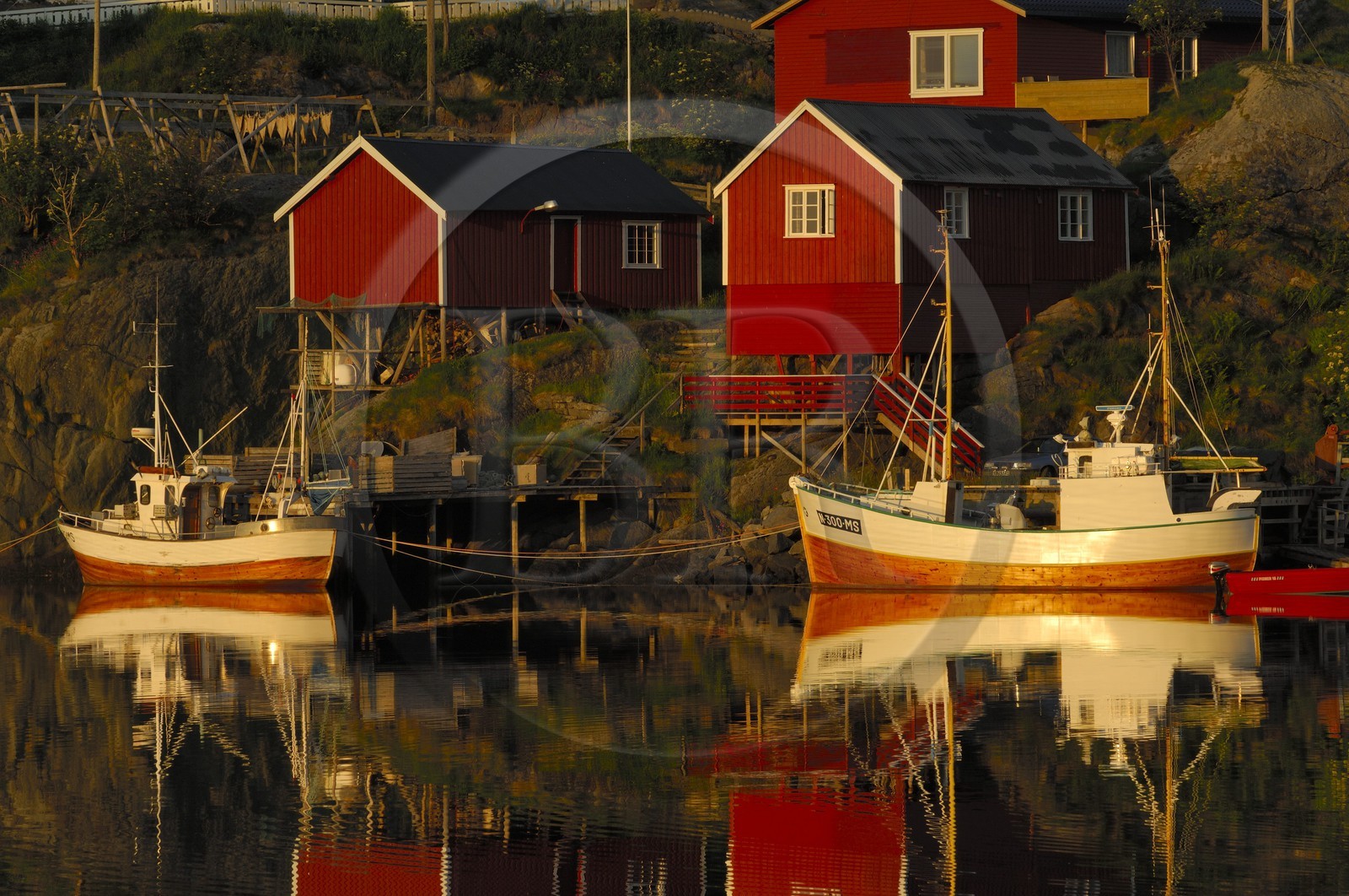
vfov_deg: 5.2
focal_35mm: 262
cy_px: 448
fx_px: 9822
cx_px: 674
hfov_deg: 7.9
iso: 100
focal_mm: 175
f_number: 13
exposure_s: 1/60
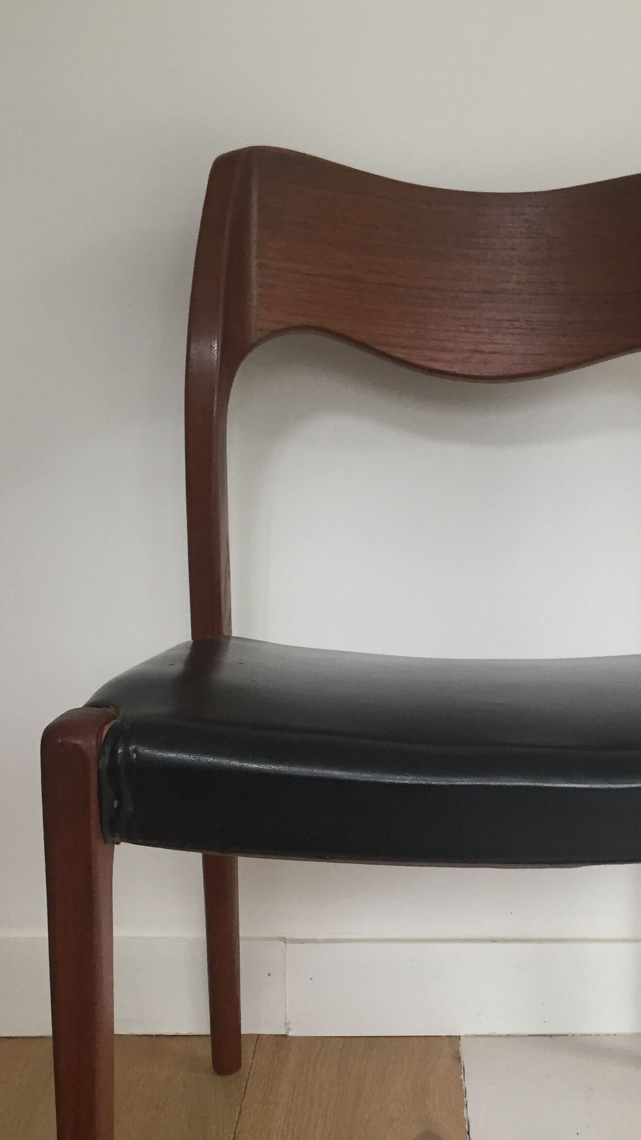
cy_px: 774
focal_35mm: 44
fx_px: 1330
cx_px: 466
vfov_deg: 45.6
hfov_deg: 26.8
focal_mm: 4.15
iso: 64
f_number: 2.2
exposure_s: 1/33
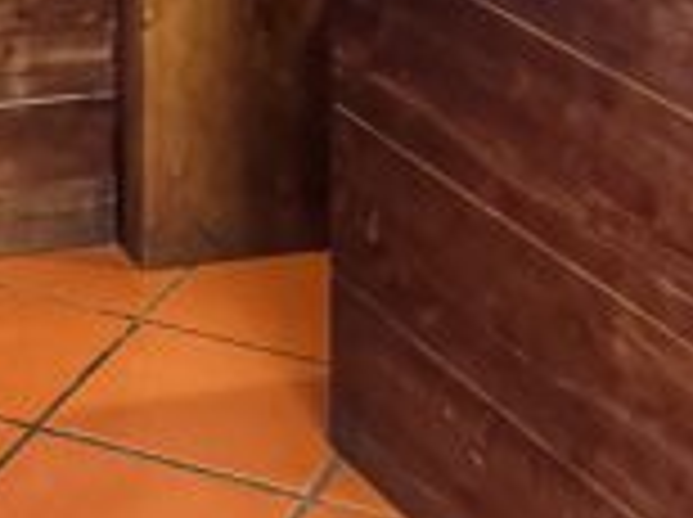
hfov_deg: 15.0
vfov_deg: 10.4
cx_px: -234
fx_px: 2499
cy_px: -671
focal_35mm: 125
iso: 640
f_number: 1.78
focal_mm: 6.76
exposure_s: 1/33
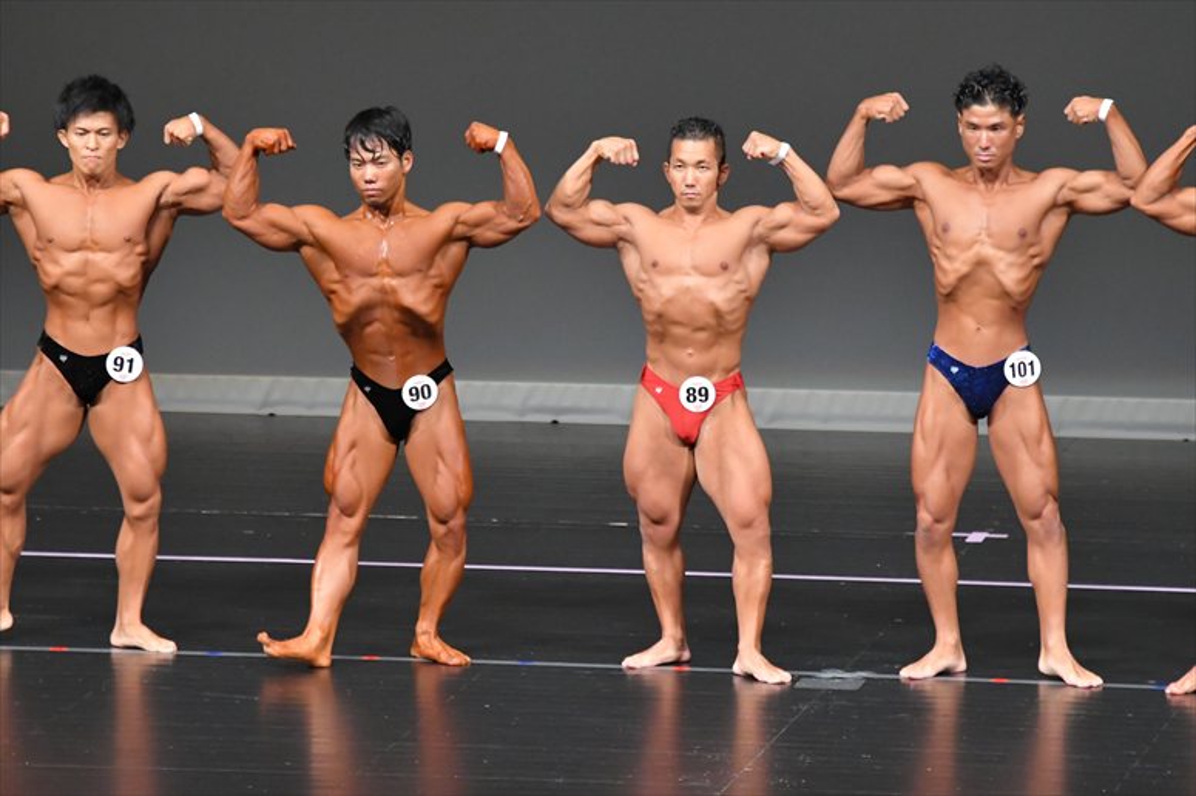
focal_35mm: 315
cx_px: 598
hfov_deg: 6.5
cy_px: 398
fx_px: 10460
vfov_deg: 4.4
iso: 5000
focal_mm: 210
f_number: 5.6
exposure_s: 1/400
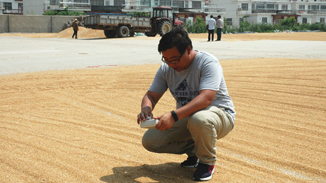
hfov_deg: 33.3
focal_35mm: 63
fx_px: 545
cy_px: 87
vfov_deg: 19.1
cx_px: 163
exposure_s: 1/400
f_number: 10
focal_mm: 40
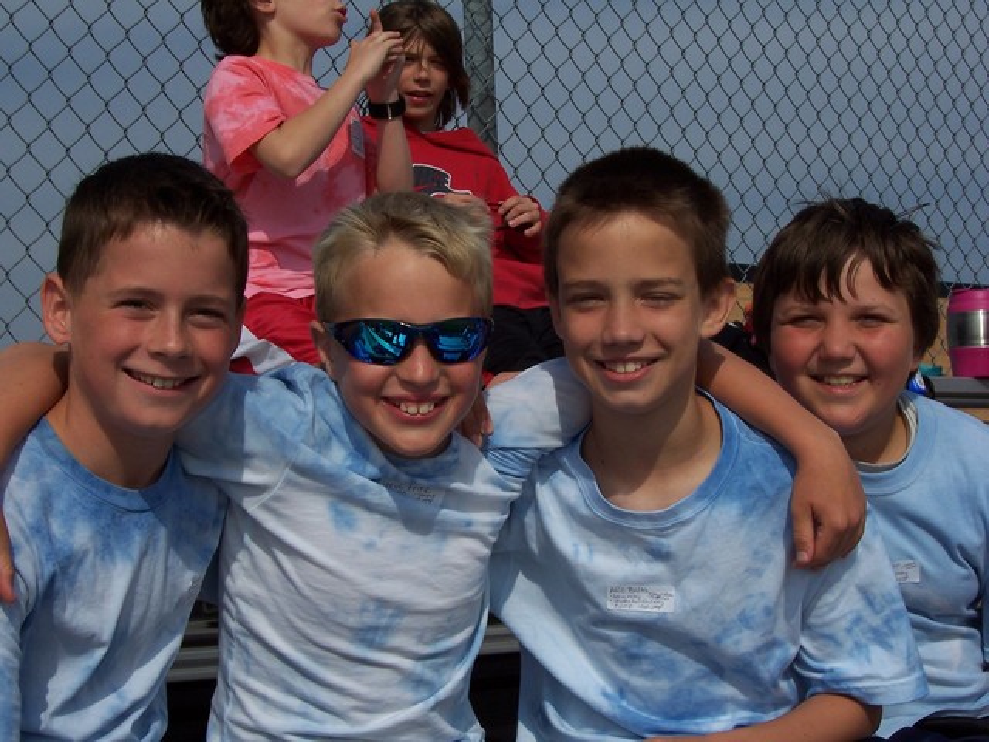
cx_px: 494
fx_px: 1886
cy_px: 371
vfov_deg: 22.3
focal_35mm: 66
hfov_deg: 29.4
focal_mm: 10.8
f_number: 6.7
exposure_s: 1/1000
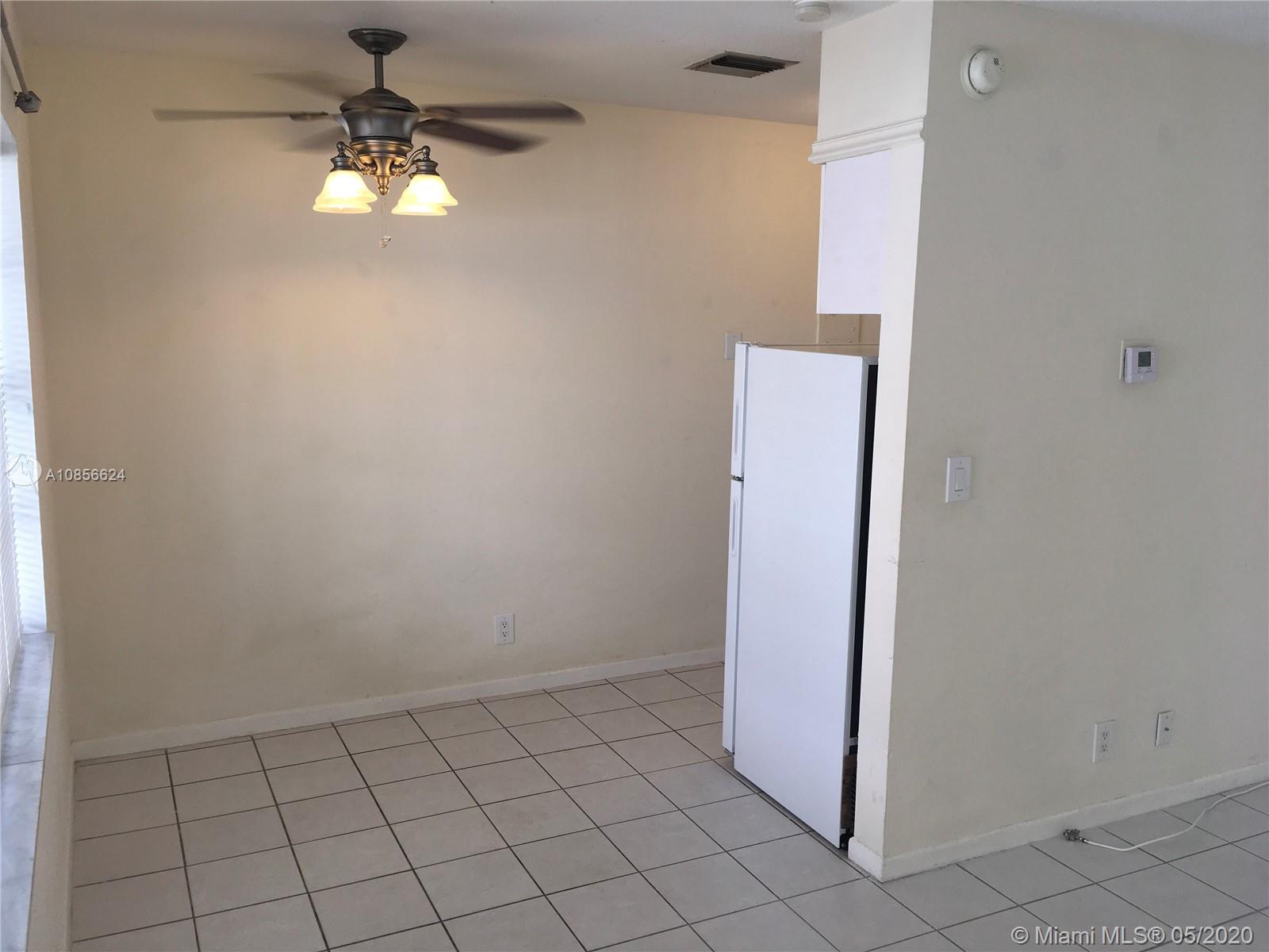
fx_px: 1063
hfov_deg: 61.7
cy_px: 476
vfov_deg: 48.2
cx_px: 634
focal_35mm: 29
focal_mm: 4.15
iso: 32
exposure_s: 1/60
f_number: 2.2
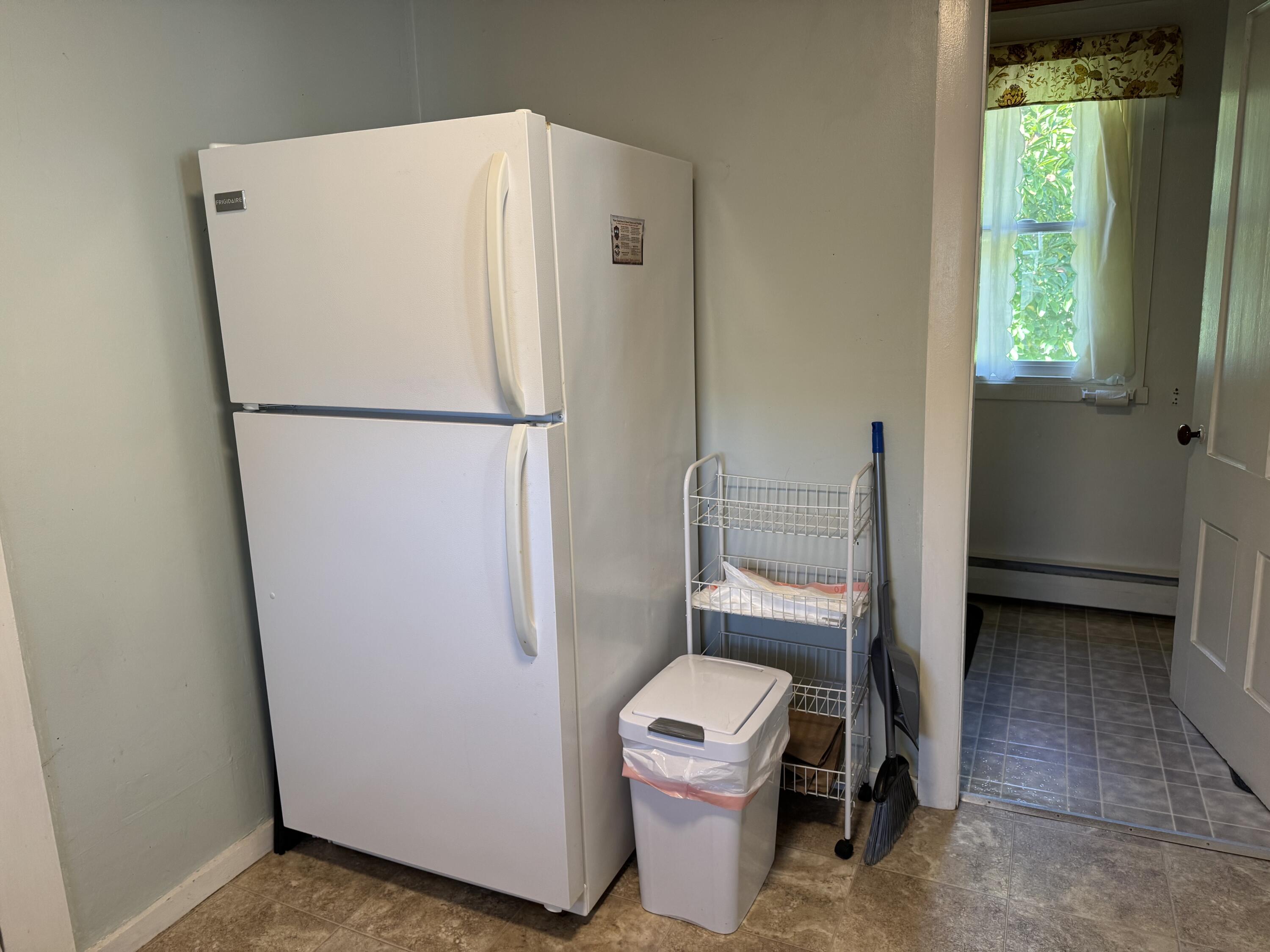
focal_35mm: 24
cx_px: 635
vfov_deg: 56.8
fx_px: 881
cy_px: 476
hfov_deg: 71.6
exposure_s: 1/120
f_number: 1.78
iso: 200
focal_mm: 6.76
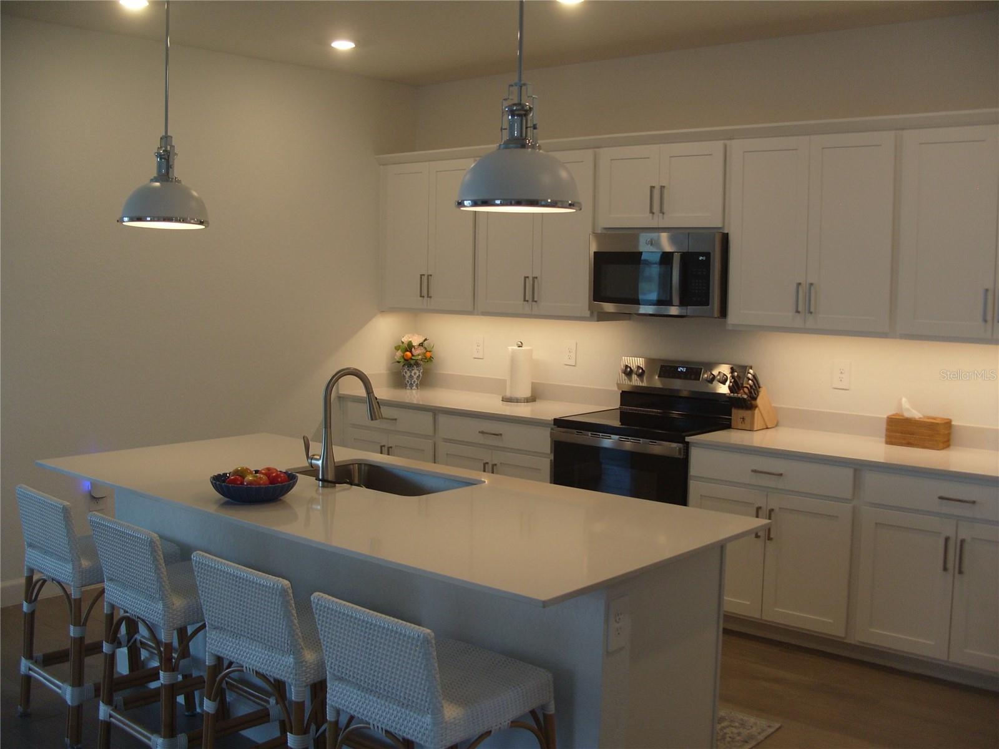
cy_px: 374
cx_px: 500
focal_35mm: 35
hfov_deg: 52.6
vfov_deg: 40.7
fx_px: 1010
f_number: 2.8
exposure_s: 1/60
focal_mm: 7.8
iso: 100
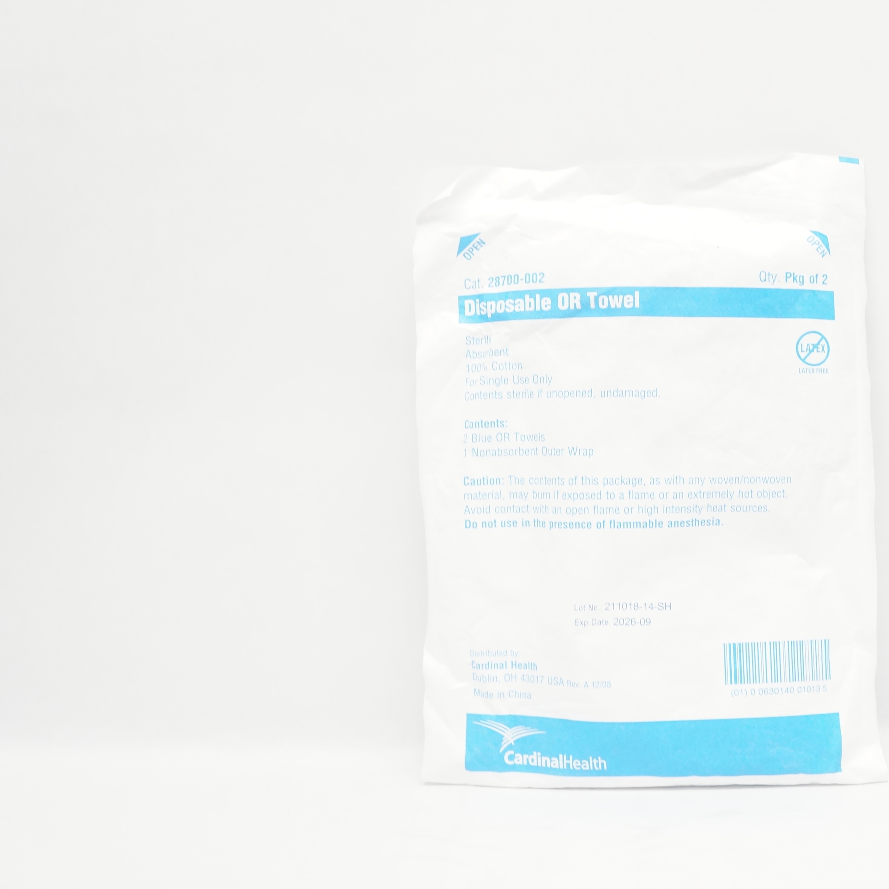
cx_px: 670
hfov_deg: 41.5
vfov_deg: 42.8
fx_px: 1133
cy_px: 452
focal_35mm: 39
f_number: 5.6
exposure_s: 1/60
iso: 800
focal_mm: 18
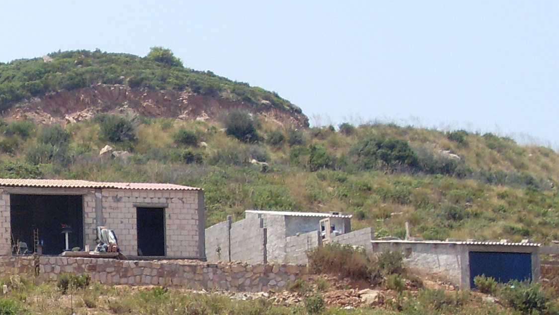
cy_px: 323
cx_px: -12
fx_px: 1675
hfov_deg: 18.4
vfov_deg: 10.6
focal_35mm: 113
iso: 80
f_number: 7.7
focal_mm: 6.3
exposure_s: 1/180
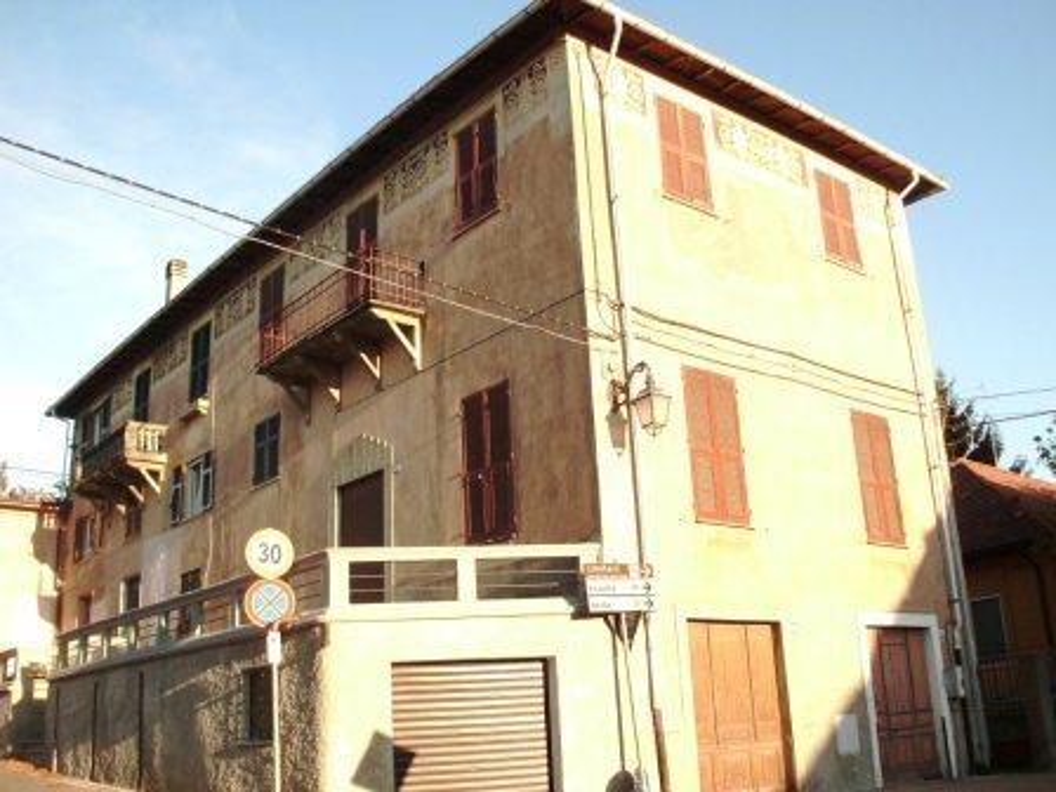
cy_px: 396
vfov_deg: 39.7
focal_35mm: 36
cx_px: 528
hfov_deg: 51.4
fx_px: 1098
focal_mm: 6.3
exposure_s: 1/125
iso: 200
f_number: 7.3
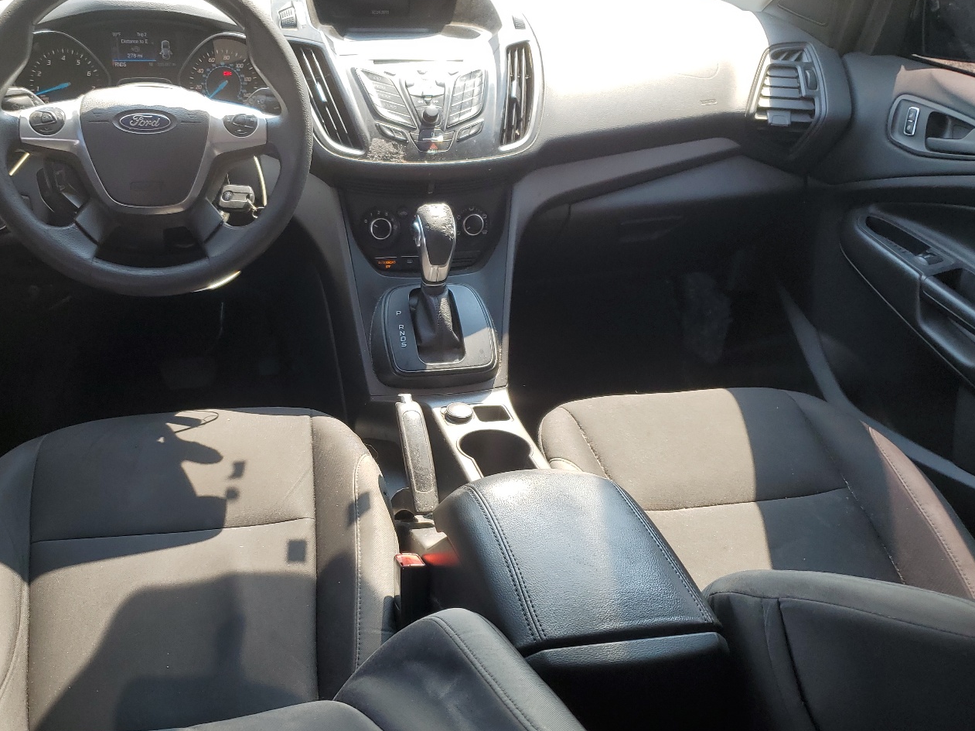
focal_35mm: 33
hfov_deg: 54.7
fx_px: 929
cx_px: 365
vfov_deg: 42.9
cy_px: 406
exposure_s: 1/345
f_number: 1.5
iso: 50
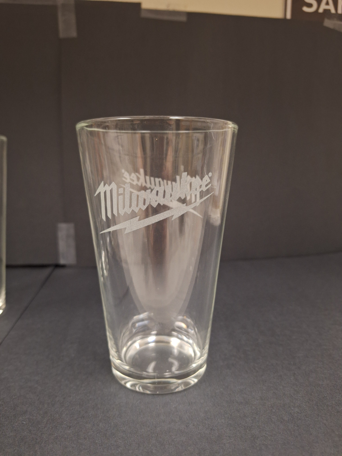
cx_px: 171
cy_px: 228
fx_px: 303
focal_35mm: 23
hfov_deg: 58.9
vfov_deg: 73.9
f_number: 1.8
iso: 640
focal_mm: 5.54
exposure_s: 1/20
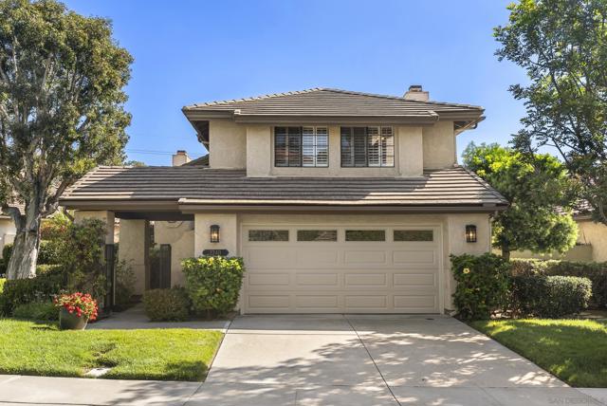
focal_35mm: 33
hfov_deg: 57.2
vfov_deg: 40.0
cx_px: 304
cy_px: 203
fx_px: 557
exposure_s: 1/320
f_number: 8
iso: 500
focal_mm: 33
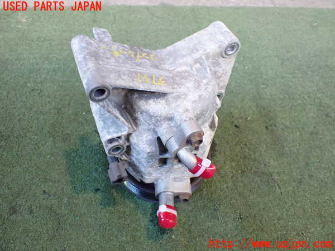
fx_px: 290
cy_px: 126
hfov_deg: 60.0
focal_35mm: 30
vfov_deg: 46.8
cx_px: 168
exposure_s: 1/125
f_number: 2.3
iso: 640
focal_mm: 5.4
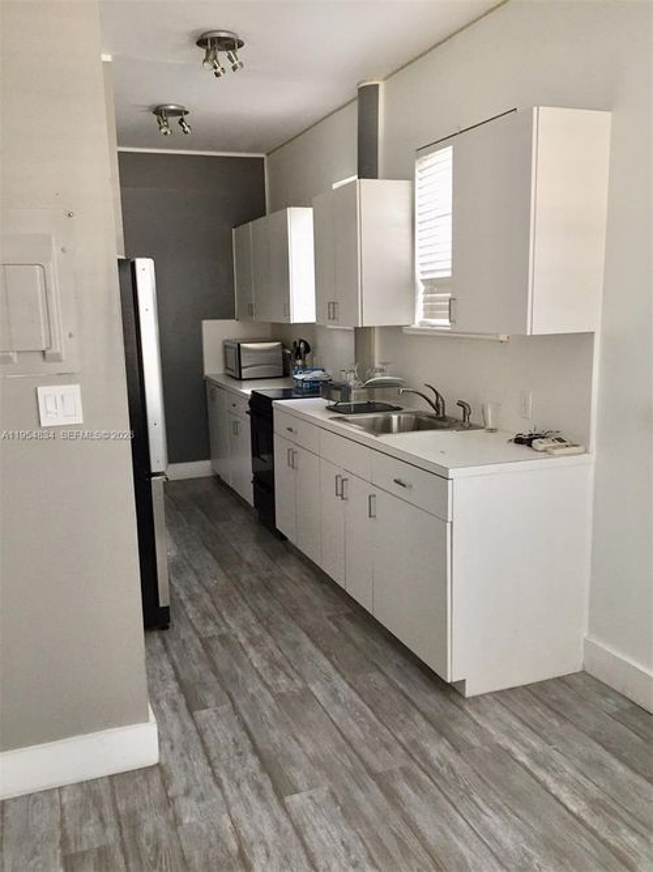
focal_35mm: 29
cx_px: 326
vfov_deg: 61.7
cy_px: 436
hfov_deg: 48.2
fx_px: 730
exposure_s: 1/30
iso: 125
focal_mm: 4.15
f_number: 2.2
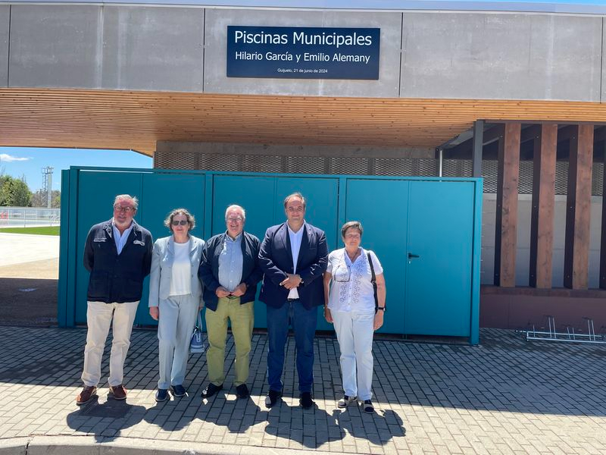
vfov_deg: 53.1
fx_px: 455
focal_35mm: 26
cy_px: 228
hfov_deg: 67.3
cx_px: 303
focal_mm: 4.2
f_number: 1.6
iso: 32
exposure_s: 1/924
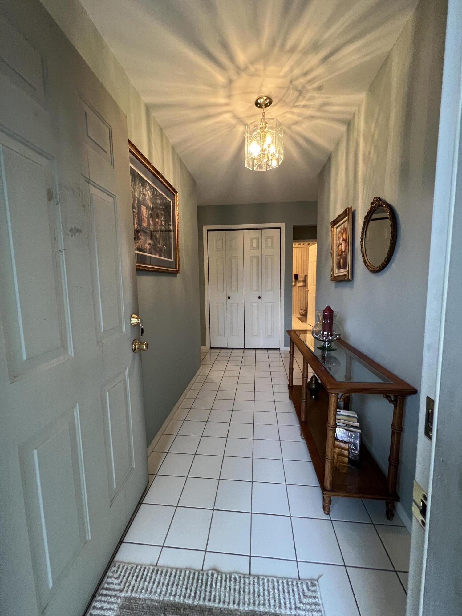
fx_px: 231
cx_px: 231
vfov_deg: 106.2
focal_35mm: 13
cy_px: 308
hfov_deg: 89.9
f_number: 1.8
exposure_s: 1/60
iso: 320
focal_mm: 1.57
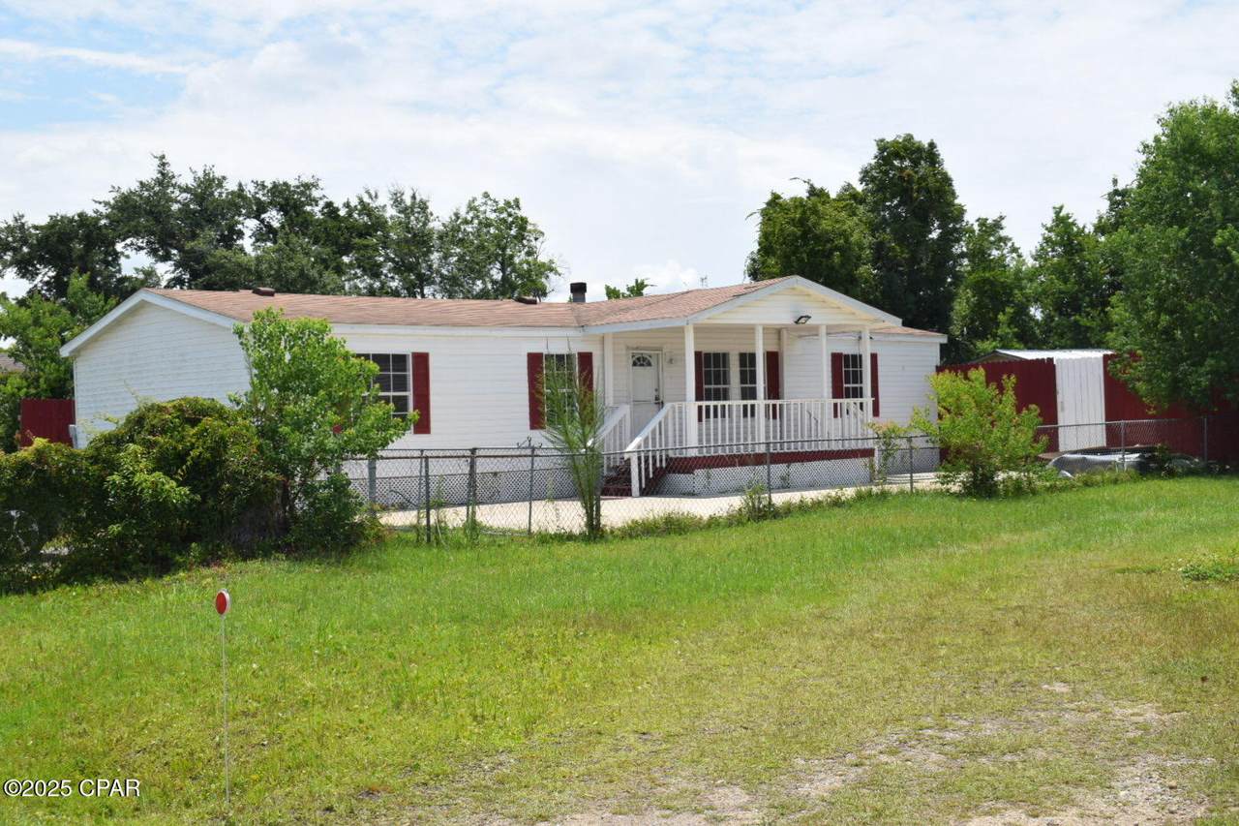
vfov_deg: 28.9
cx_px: 620
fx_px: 1600
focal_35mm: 46
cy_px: 413
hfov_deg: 42.3
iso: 100
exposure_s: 1/200
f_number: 11
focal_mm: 31
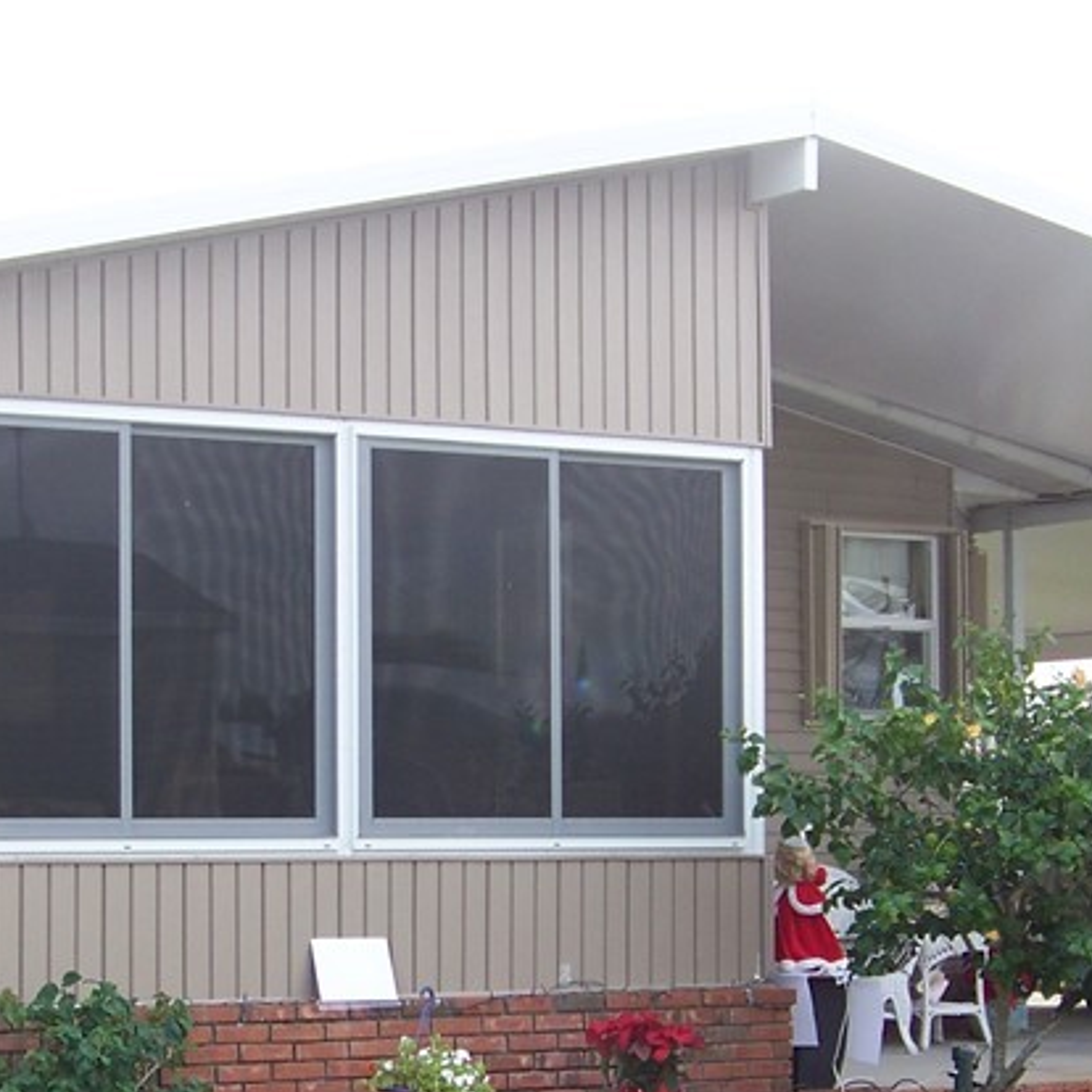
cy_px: 804
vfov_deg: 18.4
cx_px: 367
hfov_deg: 18.4
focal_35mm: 94
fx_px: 3355
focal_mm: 6.75
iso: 64
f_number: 2.8
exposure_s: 1/125
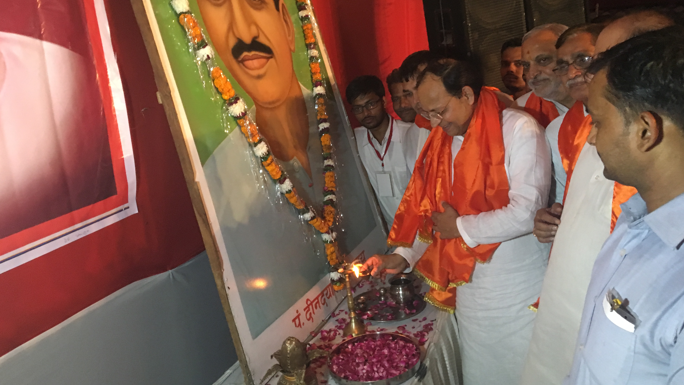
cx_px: 342
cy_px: 151
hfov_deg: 61.0
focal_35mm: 32
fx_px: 580
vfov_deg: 36.5
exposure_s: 1/25
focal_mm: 4.15
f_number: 2.2
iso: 250
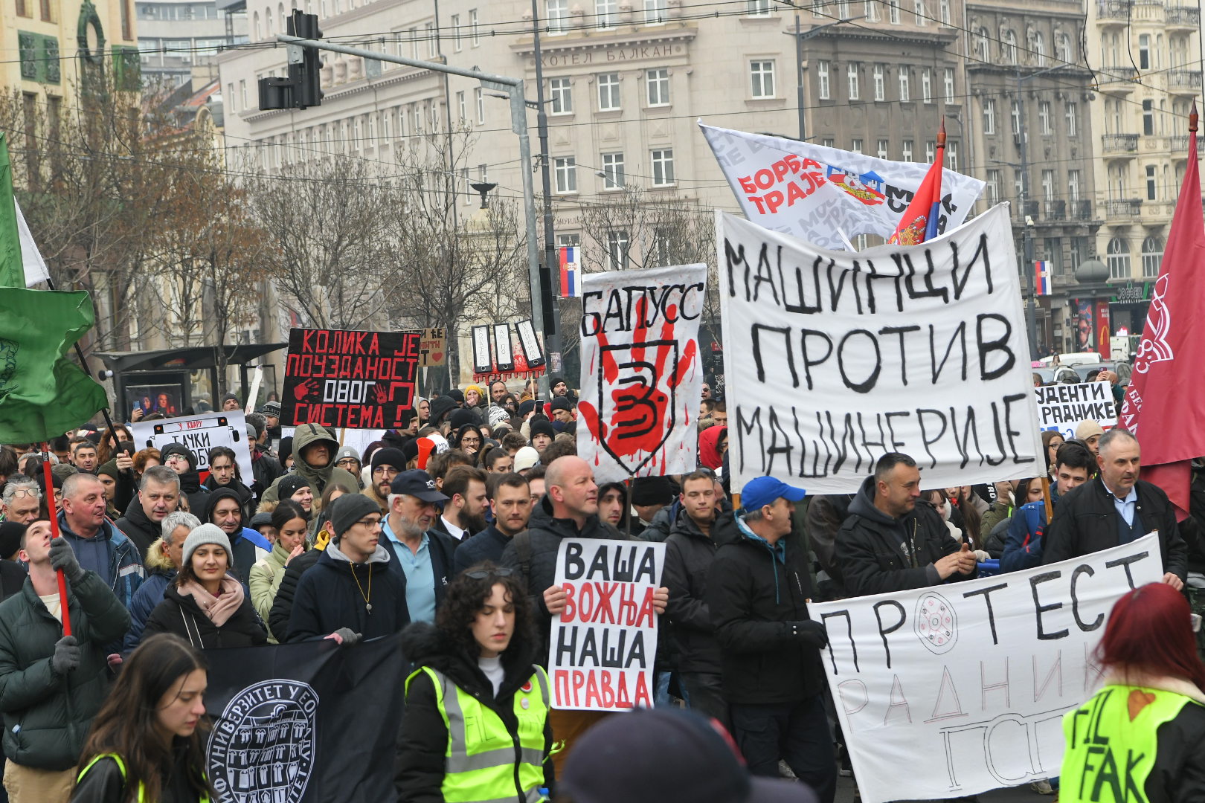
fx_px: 3514
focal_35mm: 105
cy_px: 402
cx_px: 602
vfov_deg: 13.0
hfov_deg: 19.5
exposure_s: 1/1000
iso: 1000
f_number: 6.3
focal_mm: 70
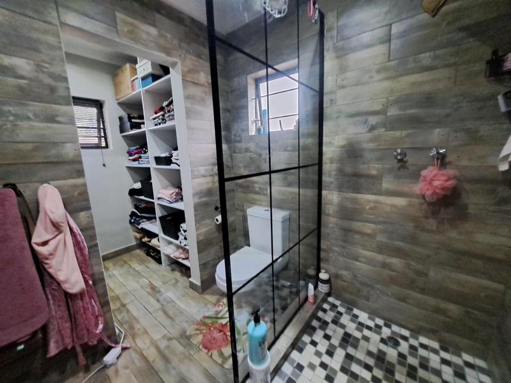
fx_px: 192
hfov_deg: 106.2
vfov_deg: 89.9
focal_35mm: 13
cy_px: 192
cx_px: 256
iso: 400
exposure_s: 1/25
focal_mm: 1.74
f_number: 2.2
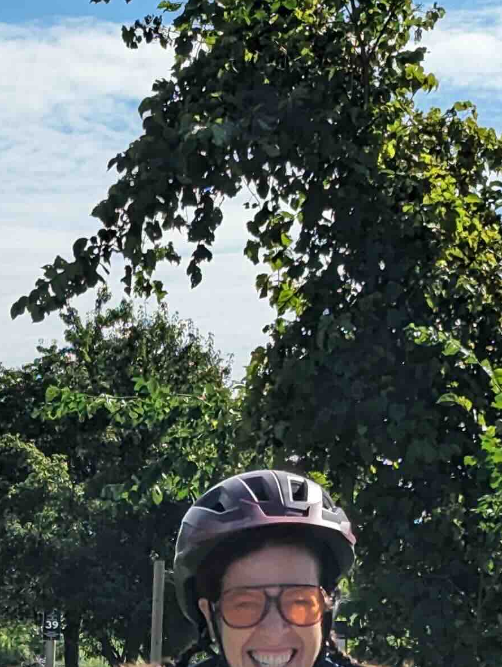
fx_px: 3203
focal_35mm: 166
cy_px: 967
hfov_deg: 8.9
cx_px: -93
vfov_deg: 11.4
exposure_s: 1/2451
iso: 46
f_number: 1.85
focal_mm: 6.81
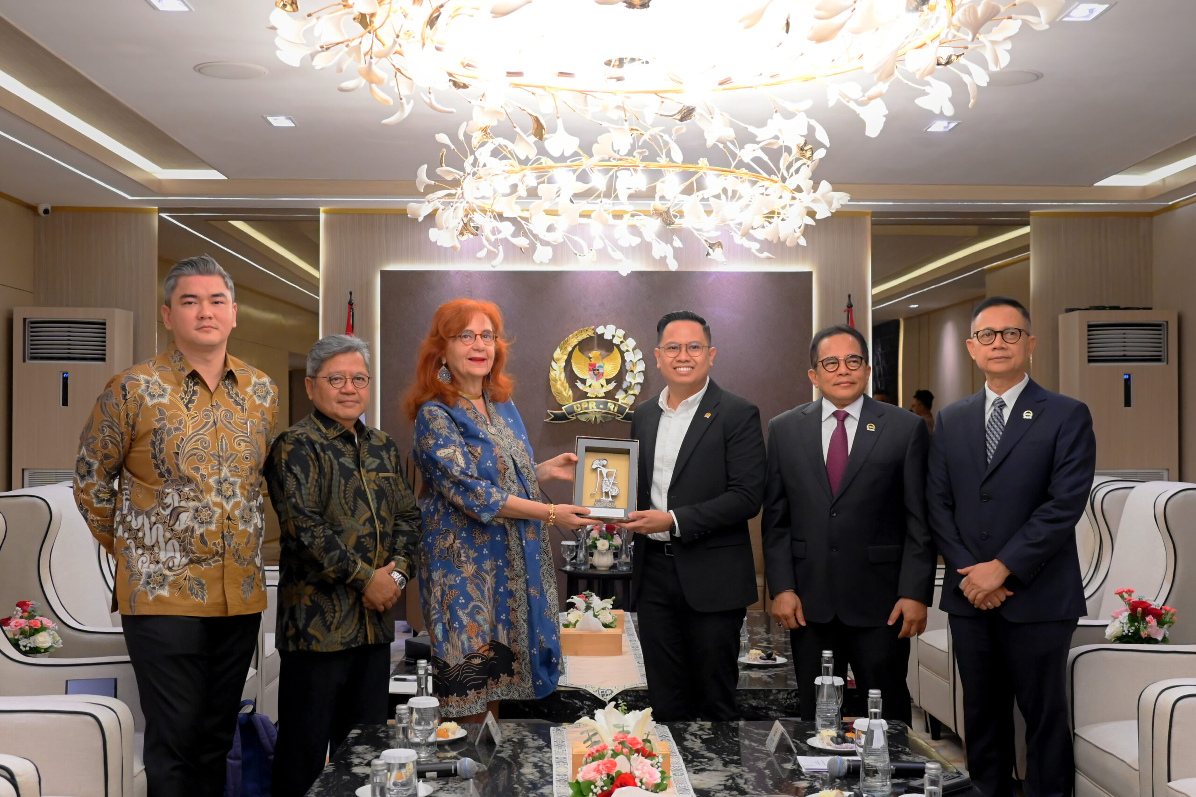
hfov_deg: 46.4
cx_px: 598
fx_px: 1395
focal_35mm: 42
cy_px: 398
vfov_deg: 31.9
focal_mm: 28.5
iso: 3200
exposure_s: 1/160
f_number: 4.5
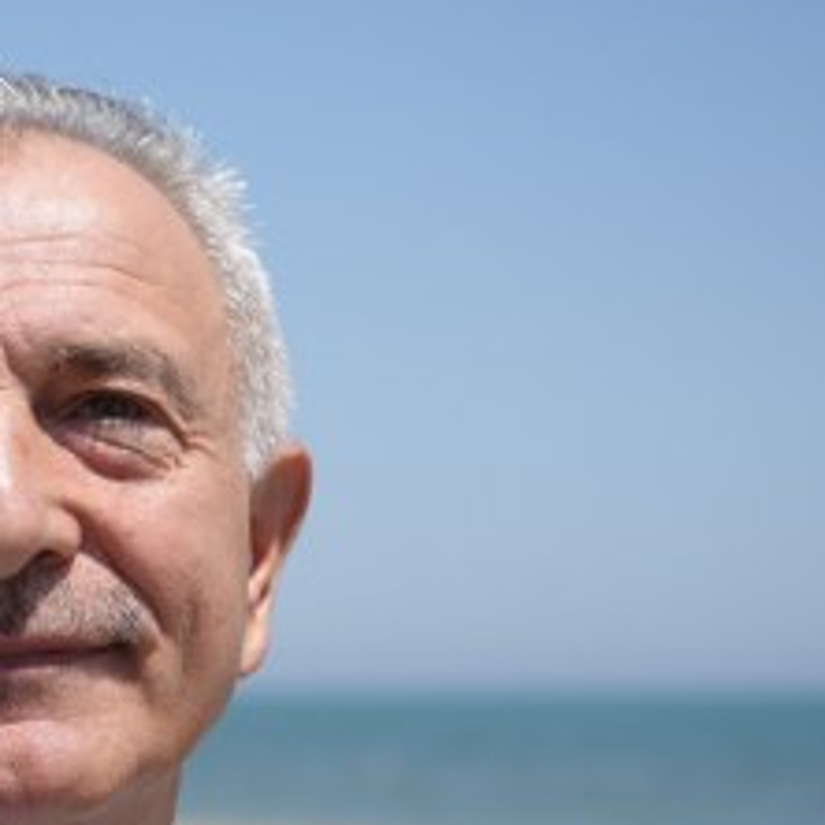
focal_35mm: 149
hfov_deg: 11.6
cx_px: -26
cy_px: 643
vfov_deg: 11.7
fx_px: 4018
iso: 100
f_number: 5
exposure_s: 1/1000
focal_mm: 65
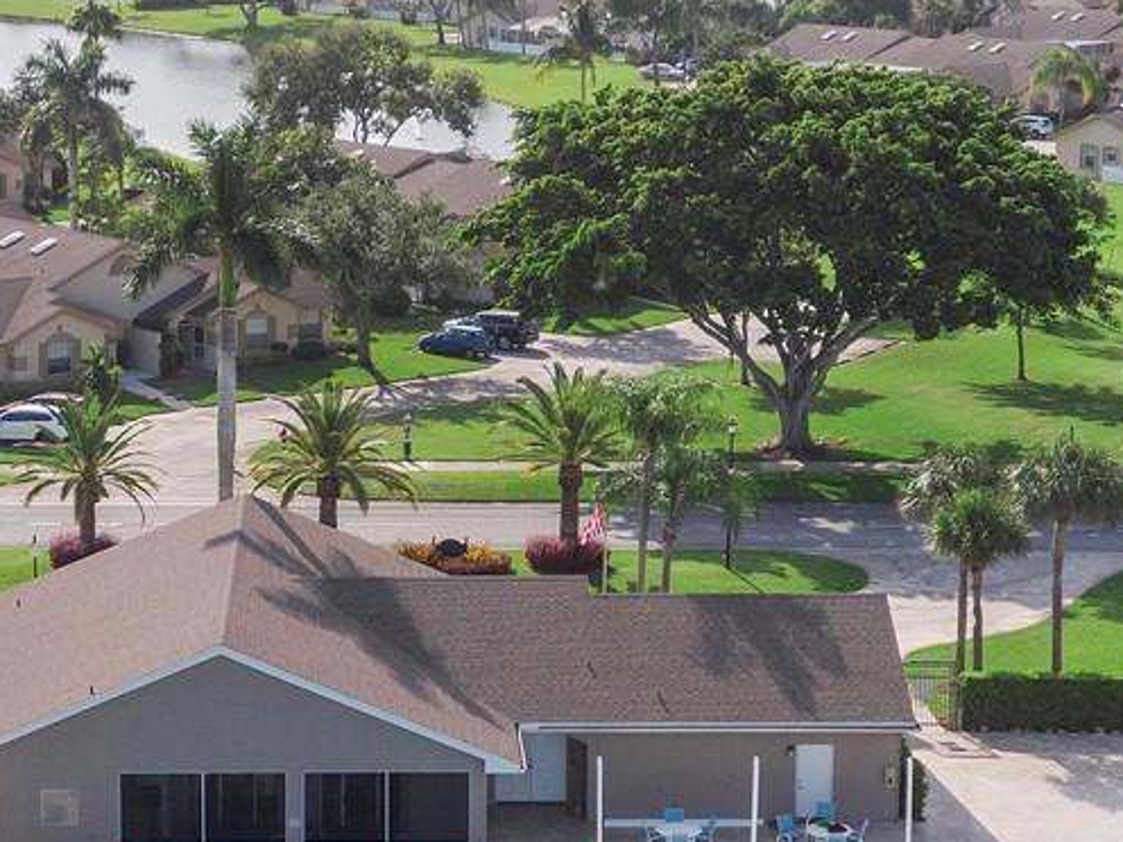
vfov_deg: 14.9
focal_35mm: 99
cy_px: 429
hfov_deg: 19.8
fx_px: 3212
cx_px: 358
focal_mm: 8.6
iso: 100
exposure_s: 1/1000
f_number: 3.8
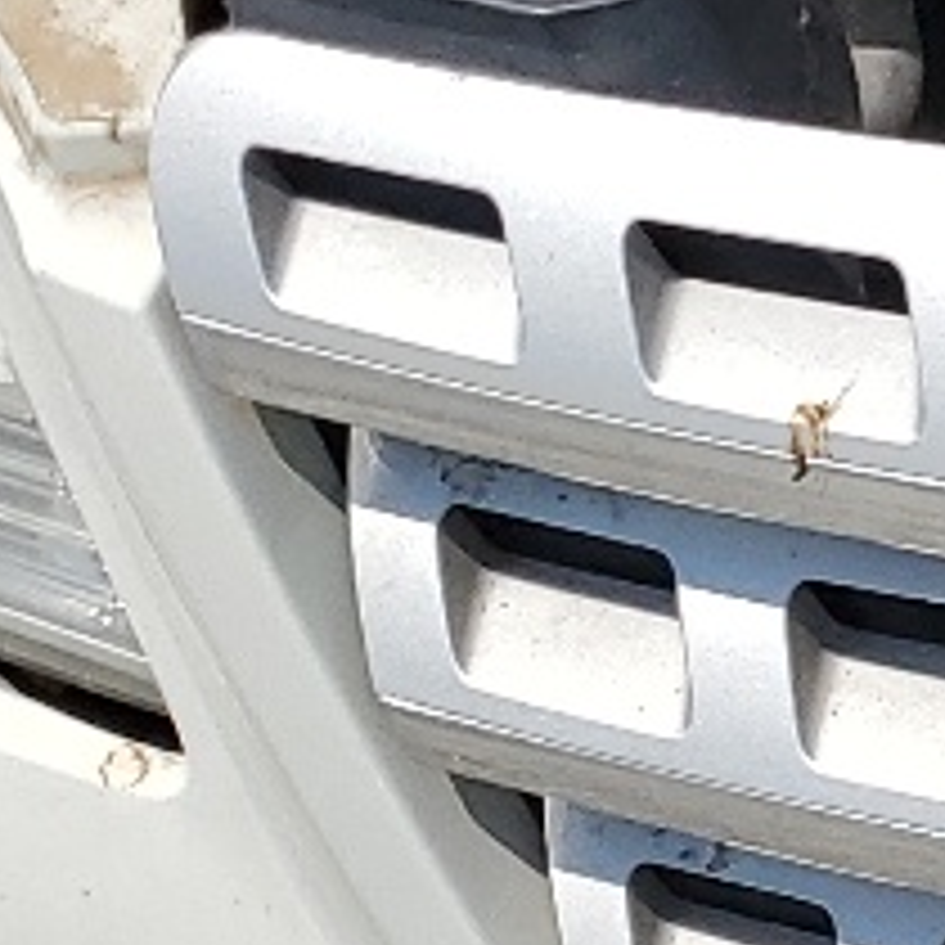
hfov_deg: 8.9
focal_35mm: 175
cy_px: -356
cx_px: 2340
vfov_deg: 9.8
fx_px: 5405
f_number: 1.5
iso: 50
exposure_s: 1/5000
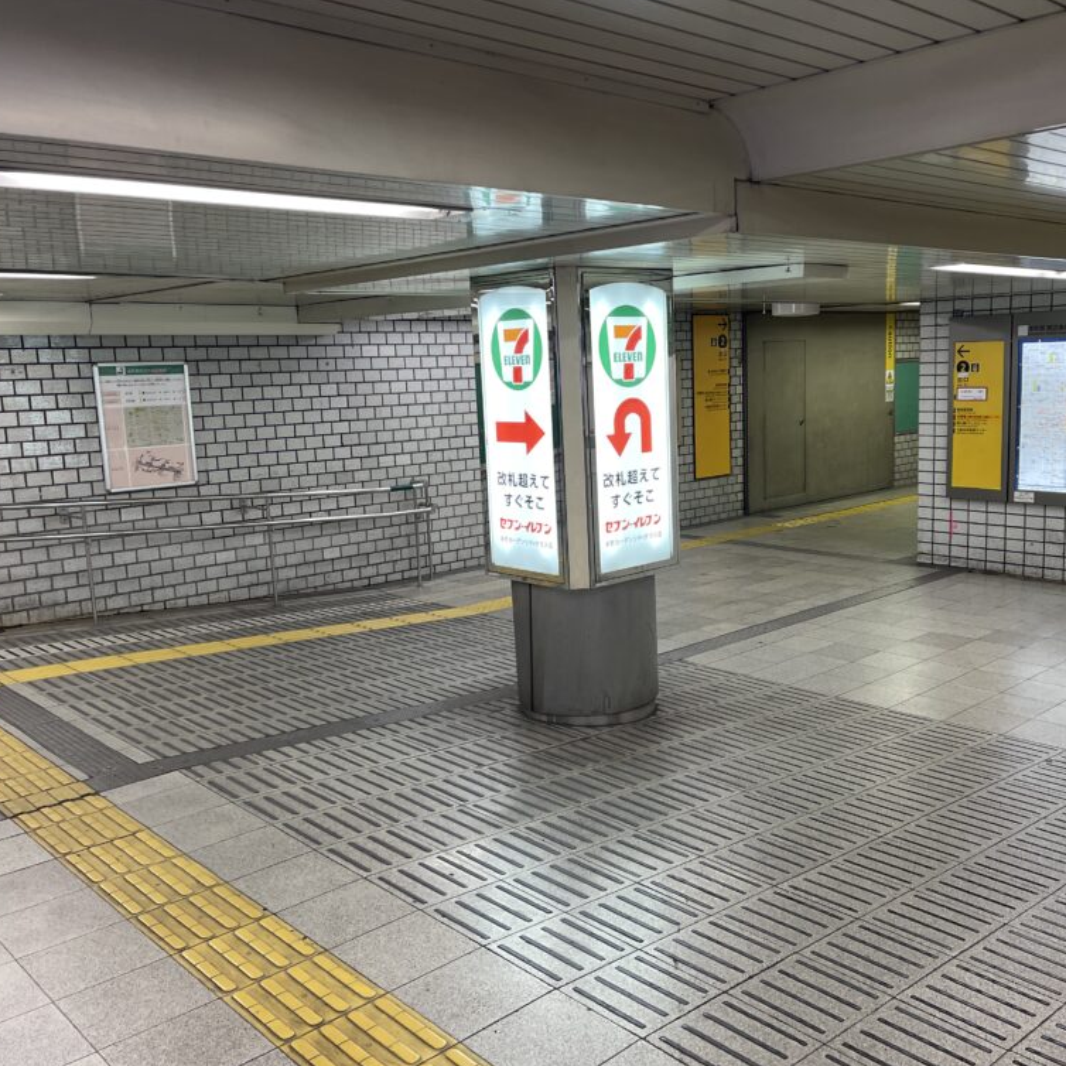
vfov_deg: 54.0
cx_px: 614
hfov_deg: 53.8
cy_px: 527
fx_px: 1045
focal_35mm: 30
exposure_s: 1/120
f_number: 1.6
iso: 125
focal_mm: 5.1
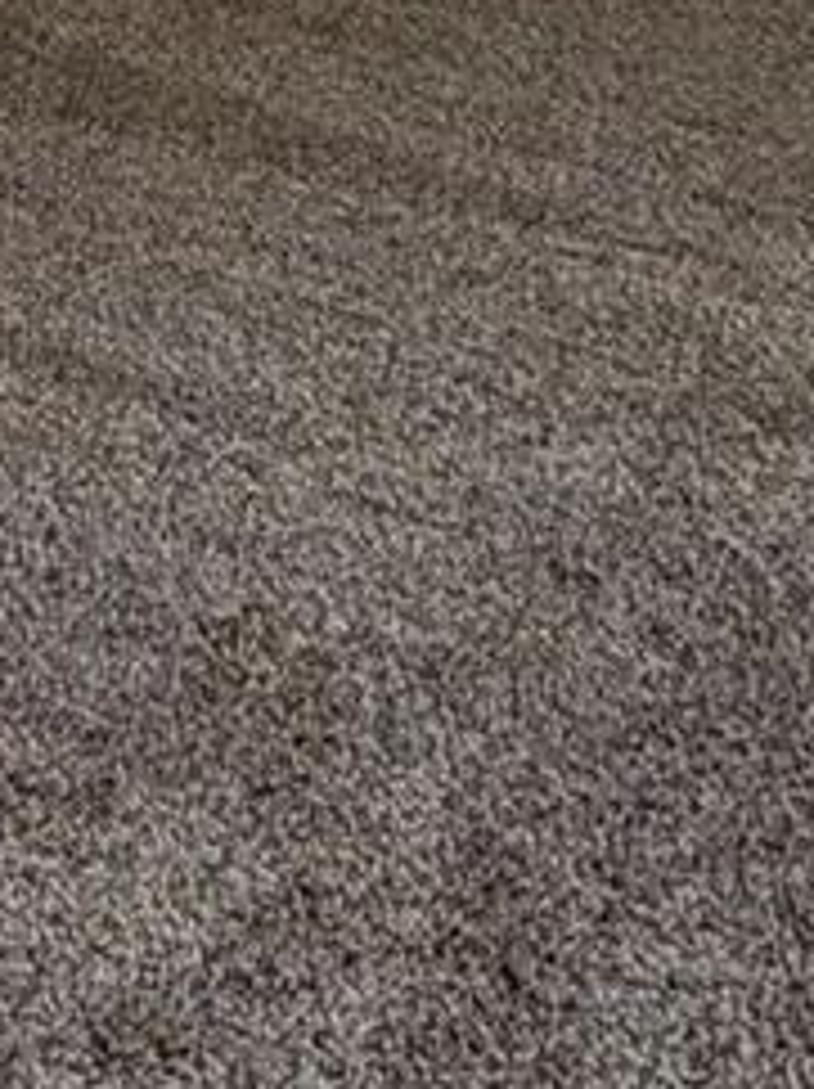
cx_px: 364
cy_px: -670
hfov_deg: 16.6
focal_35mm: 89
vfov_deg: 18.7
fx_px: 2795
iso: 250
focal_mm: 2.22
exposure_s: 1/120
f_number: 2.2
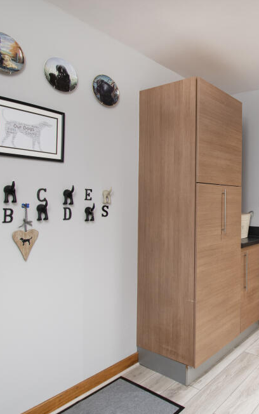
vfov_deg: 74.8
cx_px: 231
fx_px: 271
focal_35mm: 24
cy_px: 205
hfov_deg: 46.4
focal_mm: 10
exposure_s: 1/5
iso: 320
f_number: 8
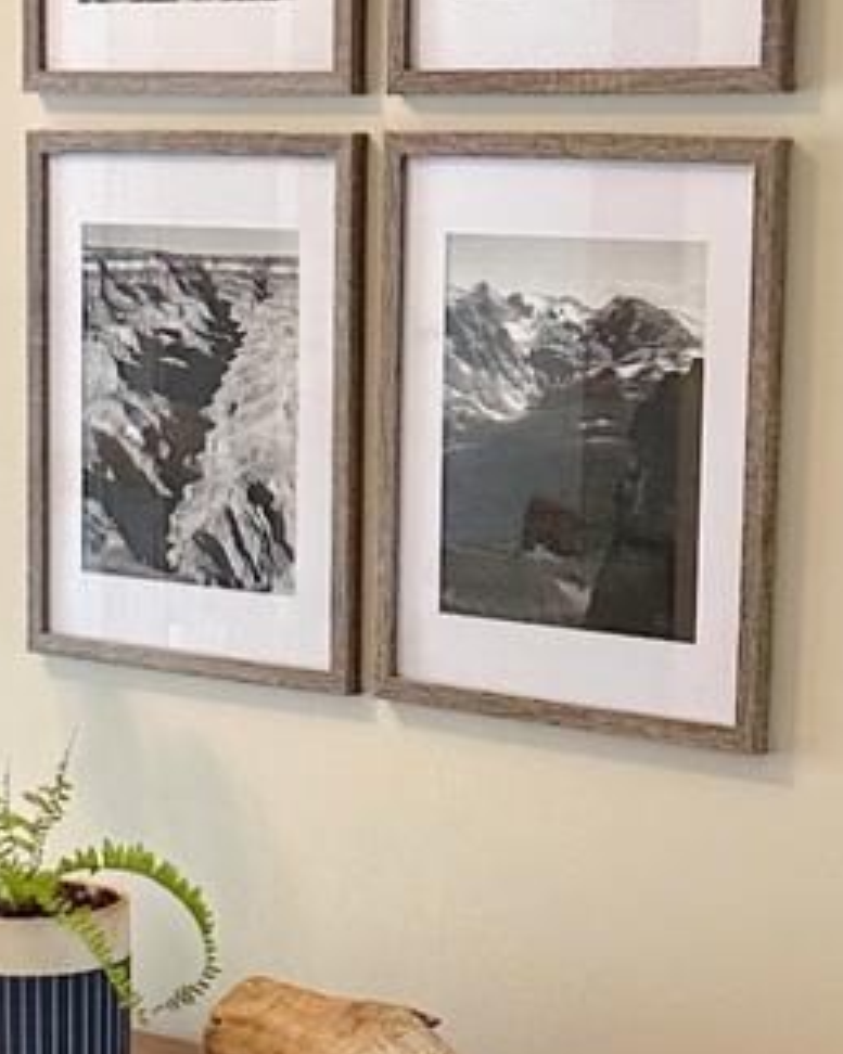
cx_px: 247
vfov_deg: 17.3
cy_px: 670
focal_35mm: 111
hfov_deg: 13.8
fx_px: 3463
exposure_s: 1/60
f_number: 1.78
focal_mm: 6.86
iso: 250
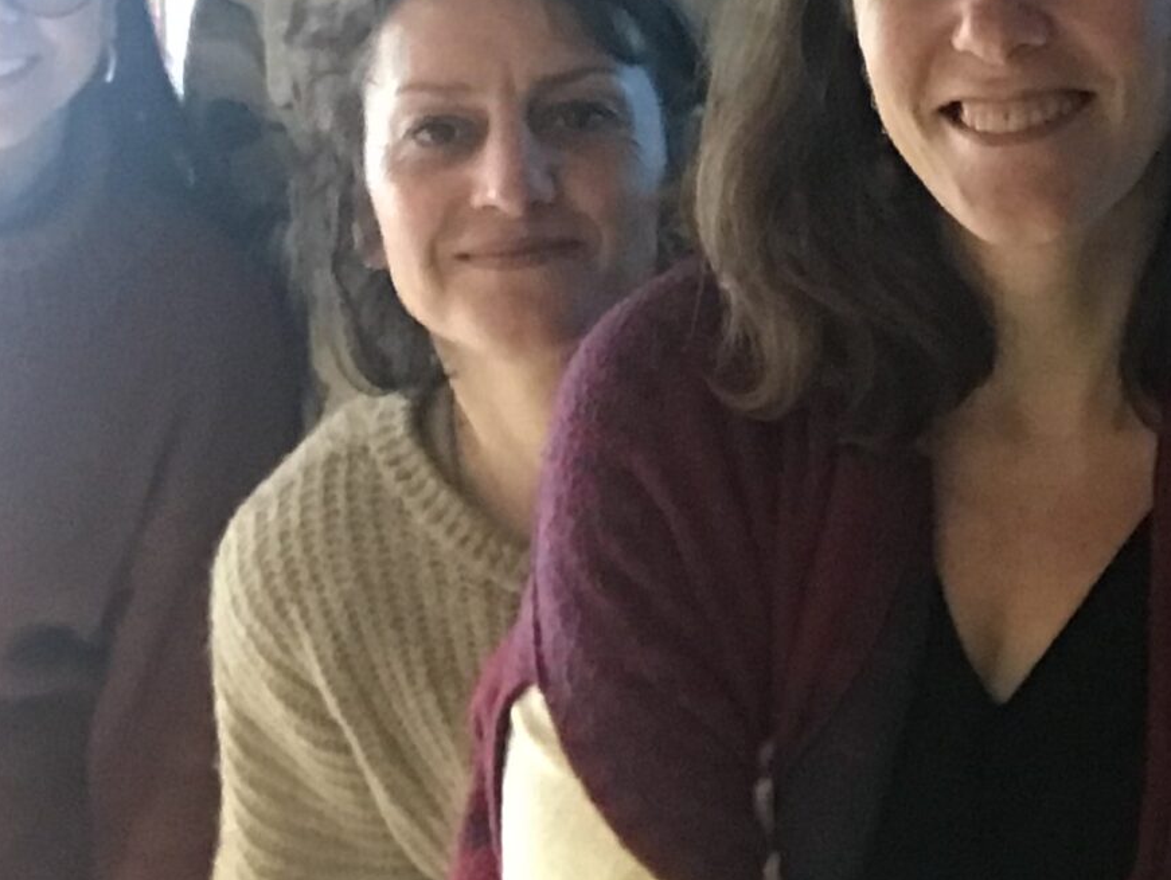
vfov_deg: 15.4
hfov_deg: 20.2
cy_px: -38
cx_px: 1154
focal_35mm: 94
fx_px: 3183
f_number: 2.2
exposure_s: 1/17
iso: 200
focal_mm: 2.87
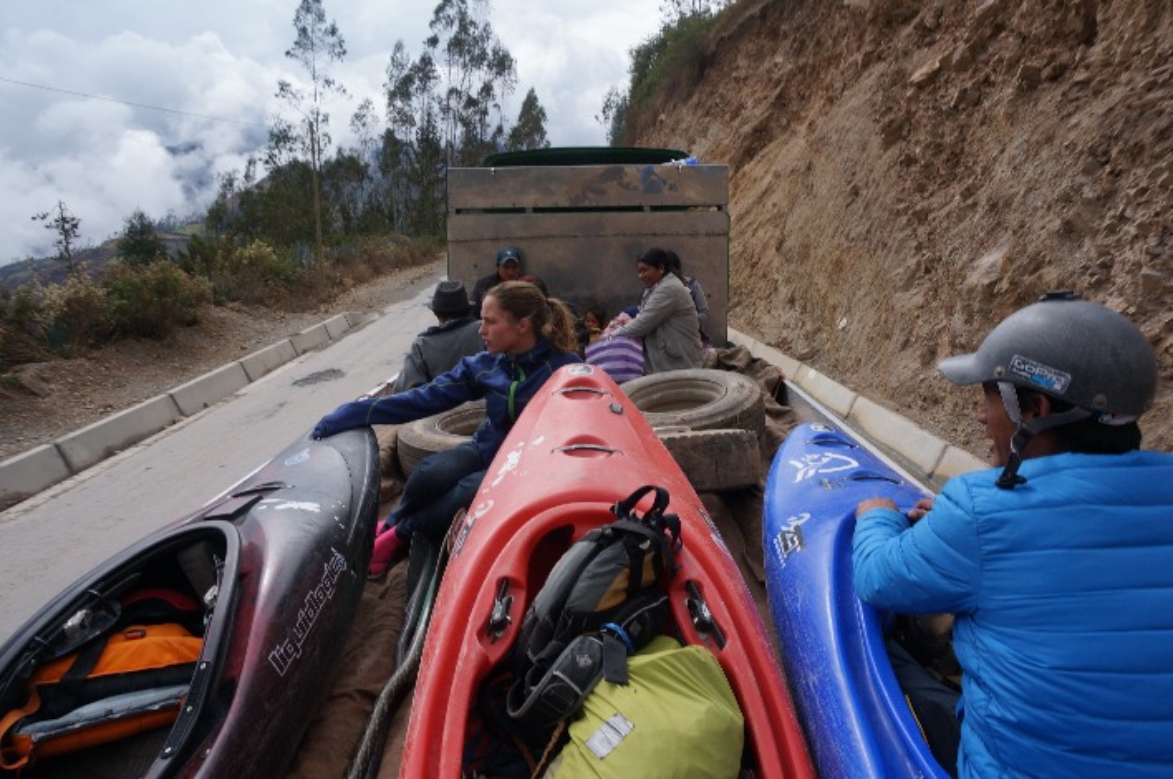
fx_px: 781
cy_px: 390
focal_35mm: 24
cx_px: 586
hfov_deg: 73.8
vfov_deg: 53.0
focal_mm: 16
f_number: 9
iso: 100
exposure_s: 1/200
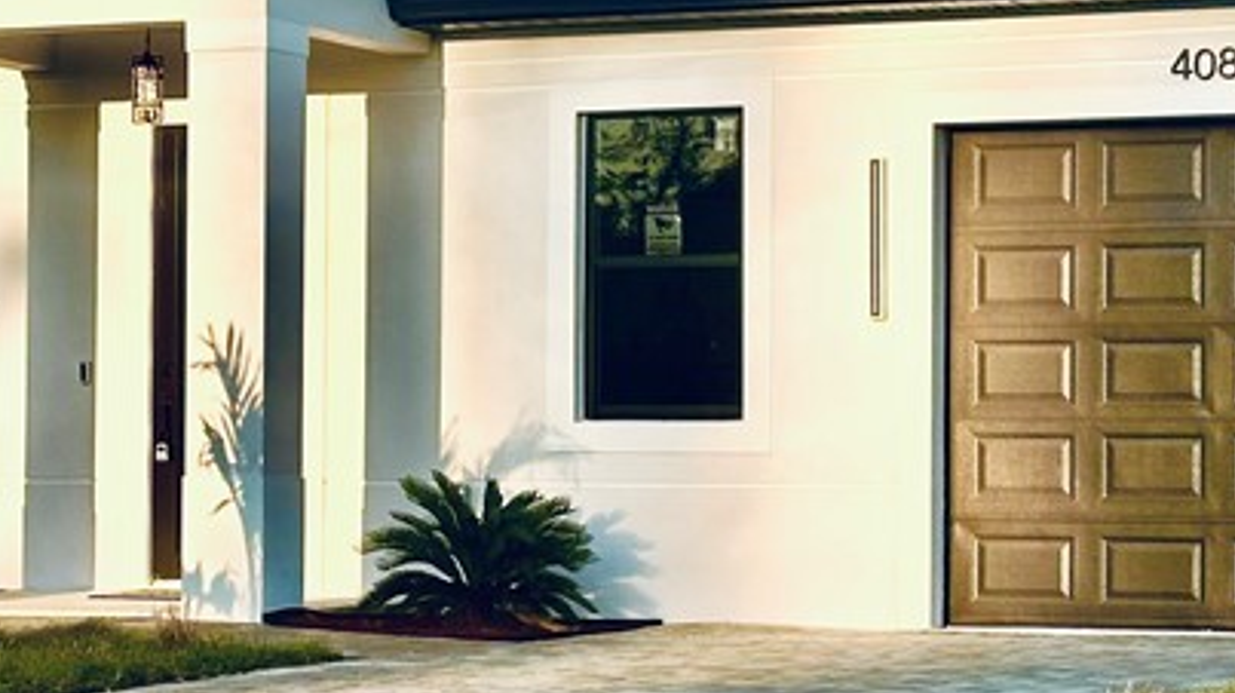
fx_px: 4352
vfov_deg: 9.1
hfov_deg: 16.1
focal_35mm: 133
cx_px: 441
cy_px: 313
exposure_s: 1/1848
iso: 64
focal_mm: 6.86
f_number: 1.78
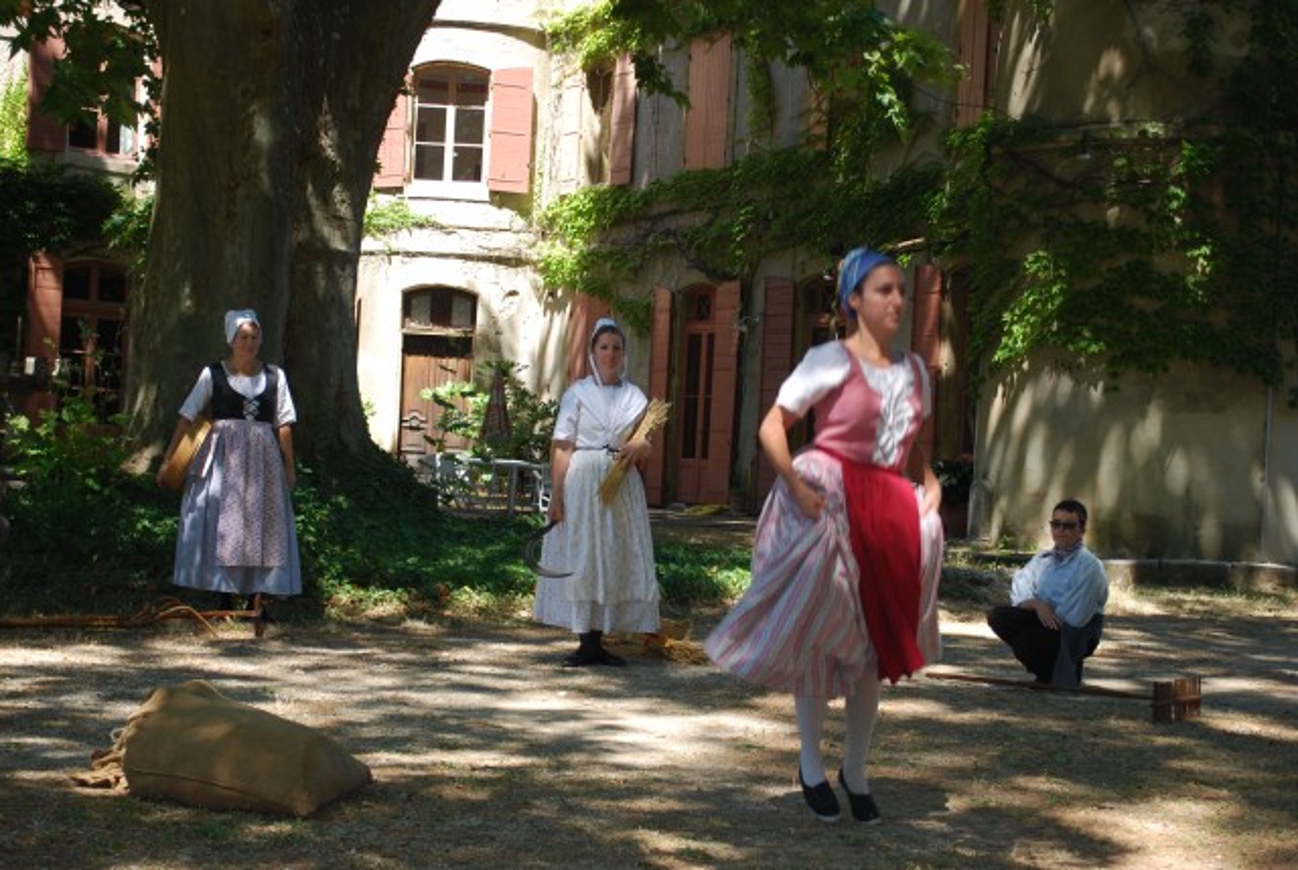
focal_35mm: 60
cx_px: 649
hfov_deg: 33.3
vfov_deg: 22.7
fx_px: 2167
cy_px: 435
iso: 100
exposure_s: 1/125
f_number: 5.3
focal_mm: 40
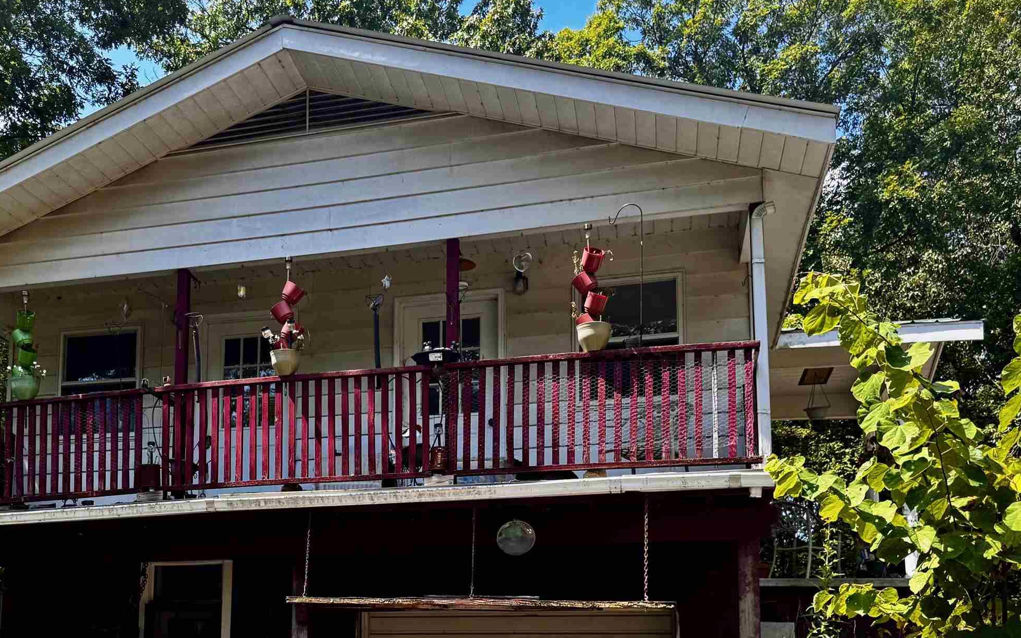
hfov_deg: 48.3
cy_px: 546
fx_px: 1113
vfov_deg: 30.9
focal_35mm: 40
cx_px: 330
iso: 80
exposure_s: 1/1366
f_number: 1.78
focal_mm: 6.76
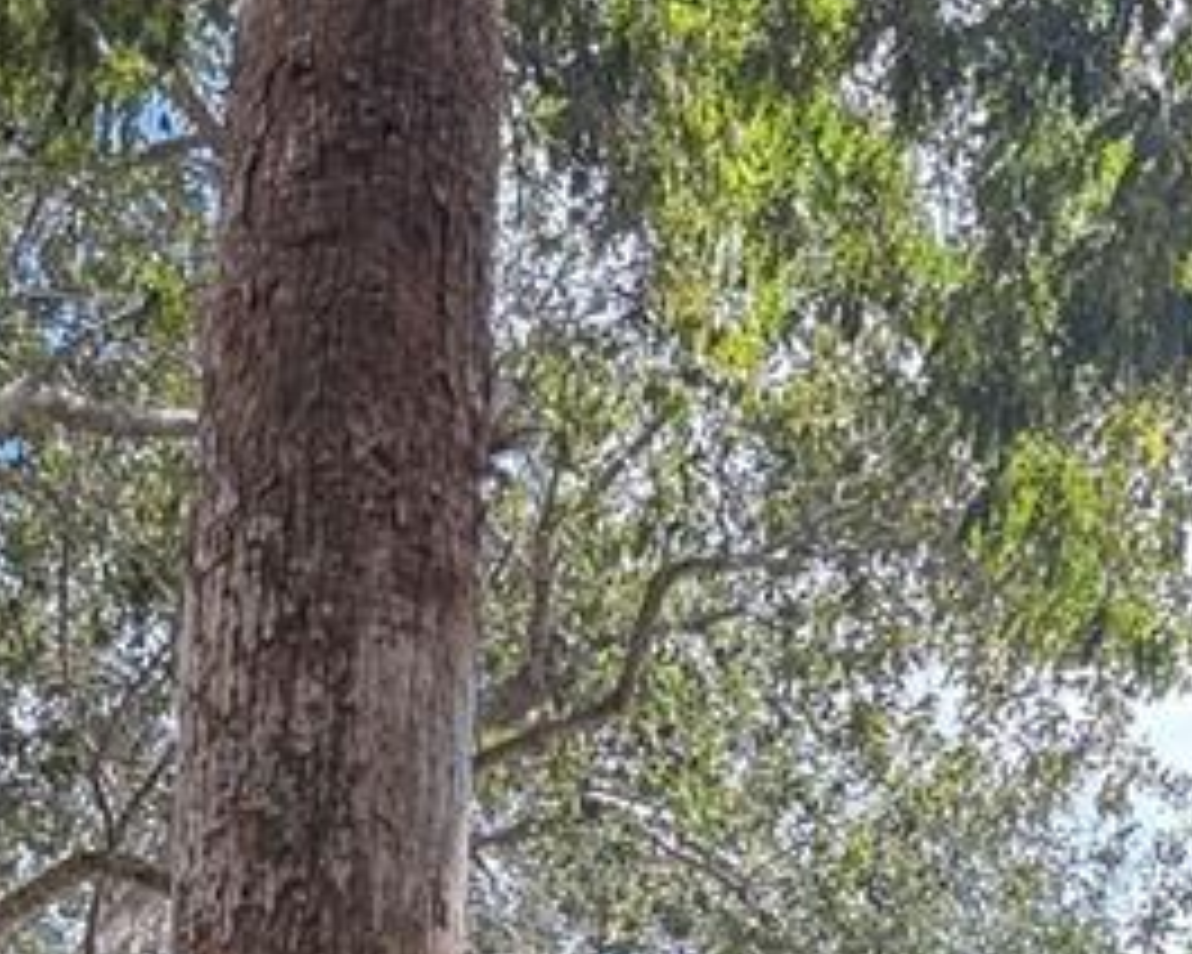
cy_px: 3380
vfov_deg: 8.3
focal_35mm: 136
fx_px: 4798
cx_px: 166
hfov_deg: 14.1
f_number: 1.78
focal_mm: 6.76
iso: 100
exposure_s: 1/507
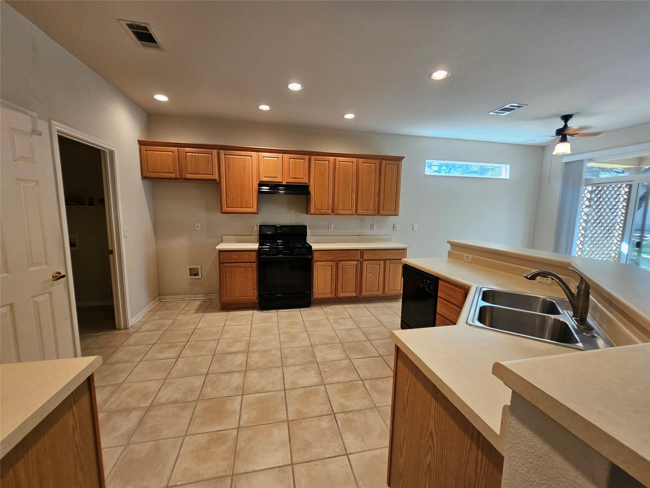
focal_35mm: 13
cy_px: 244
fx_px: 244
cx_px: 325
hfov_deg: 106.2
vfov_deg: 89.9
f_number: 2.2
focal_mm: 2.2
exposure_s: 1/60
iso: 125
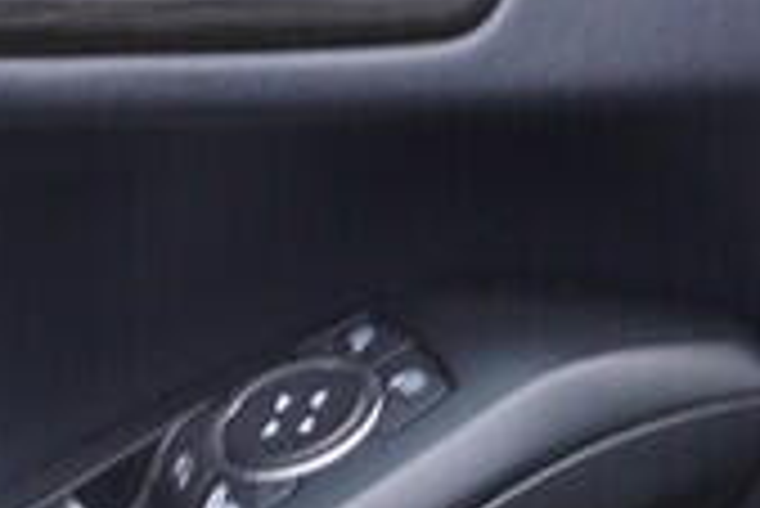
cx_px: -962
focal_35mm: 218
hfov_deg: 8.7
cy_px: 915
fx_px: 4606
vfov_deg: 6.2
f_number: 2.8
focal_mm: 24
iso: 160
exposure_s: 1/40
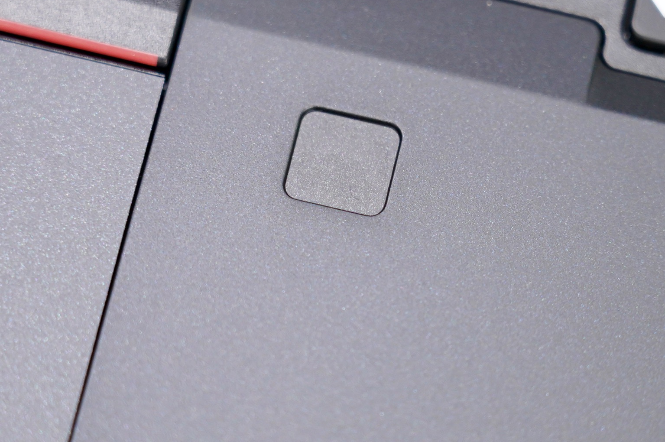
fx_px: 2399
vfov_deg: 10.5
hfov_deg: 15.8
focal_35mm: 130
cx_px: 308
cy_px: 177
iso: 1600
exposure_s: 1/250
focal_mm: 105
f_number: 4
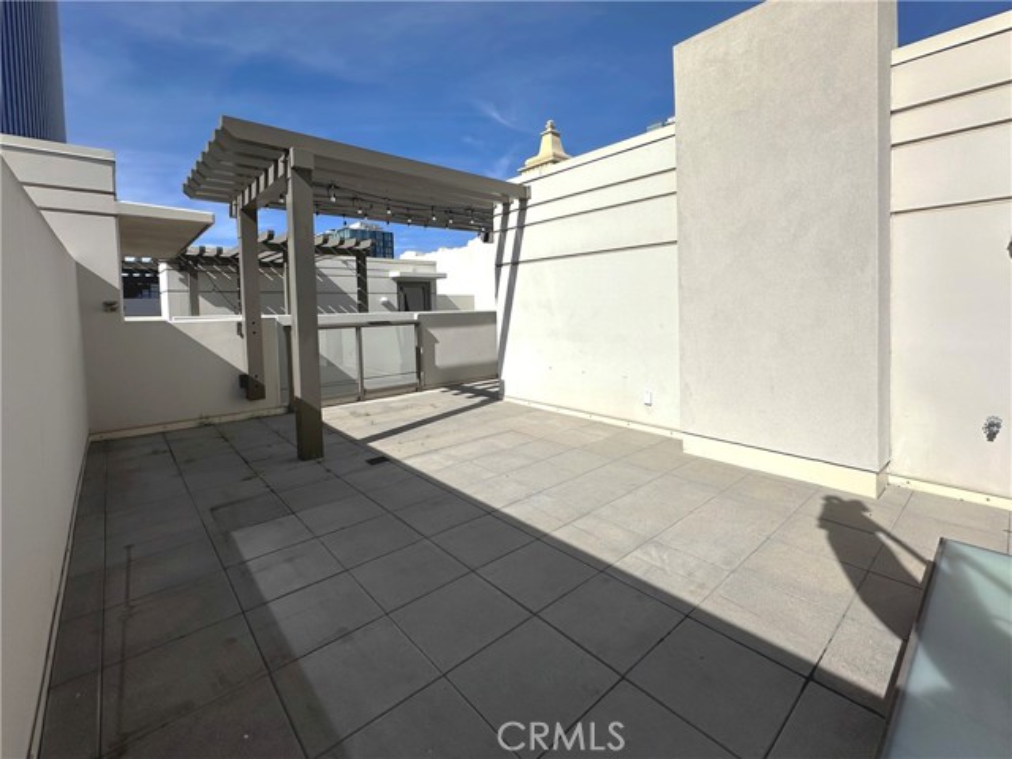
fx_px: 409
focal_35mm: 14
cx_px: 506
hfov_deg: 102.1
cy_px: 380
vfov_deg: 85.7
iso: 50
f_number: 2.2
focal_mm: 2.22
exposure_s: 1/6897
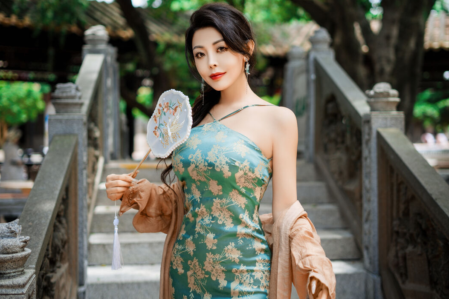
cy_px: 138
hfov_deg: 35.0
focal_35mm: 57
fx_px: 711
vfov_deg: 23.8
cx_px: 237
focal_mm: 50
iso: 100
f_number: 2
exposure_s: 1/320
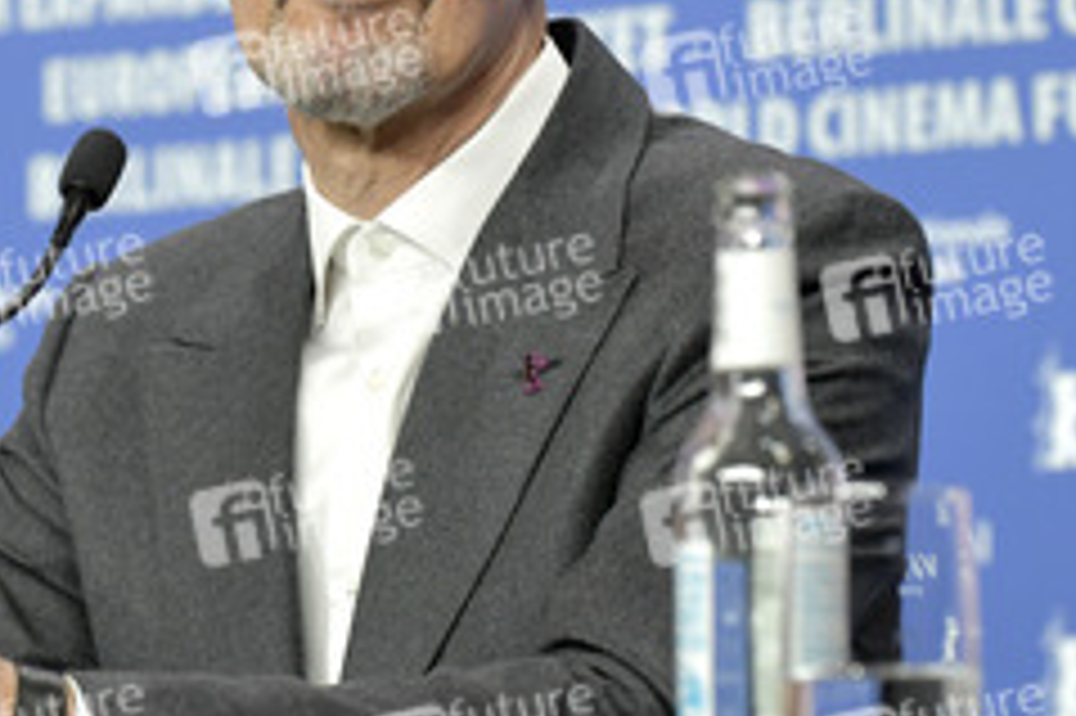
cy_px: 176
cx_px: 367
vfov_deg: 6.1
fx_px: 6750
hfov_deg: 9.1
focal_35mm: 226
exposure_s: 1/250
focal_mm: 120
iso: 2000
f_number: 5.6
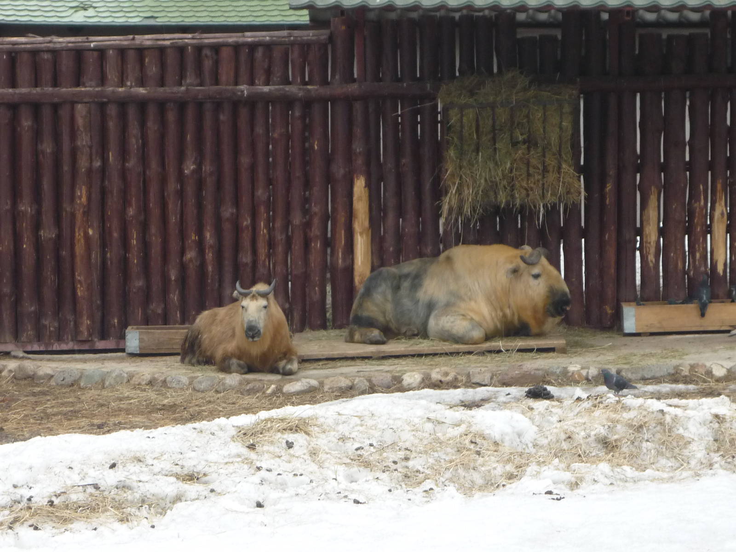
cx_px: 368
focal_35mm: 127
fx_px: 2700
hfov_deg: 15.5
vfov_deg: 11.7
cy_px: 276
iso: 200
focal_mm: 16.5
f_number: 5.1
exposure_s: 1/125
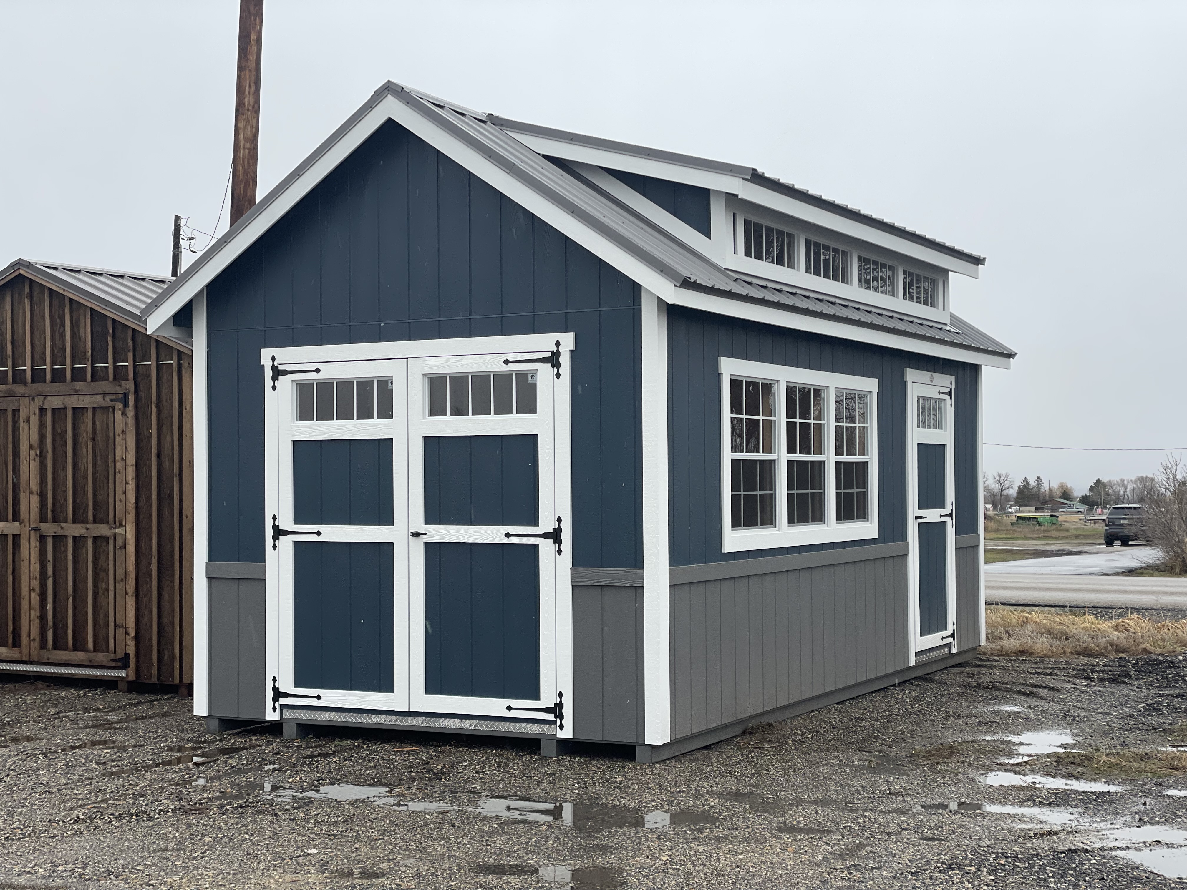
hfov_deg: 36.8
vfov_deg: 28.0
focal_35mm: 52
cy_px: 445
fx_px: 1783
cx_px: 594
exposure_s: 1/168
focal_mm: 6
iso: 25
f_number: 2
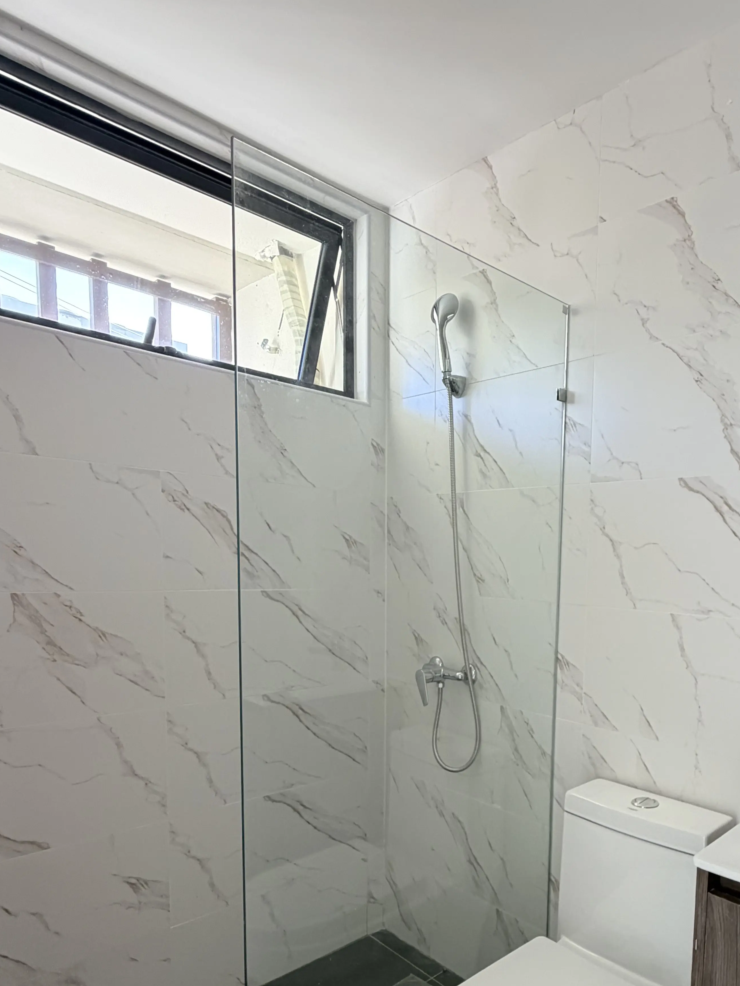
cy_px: 628
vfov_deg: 72.5
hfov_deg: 55.7
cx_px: 565
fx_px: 656
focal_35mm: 23
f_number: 2.2
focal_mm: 2.22
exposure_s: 1/121
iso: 250
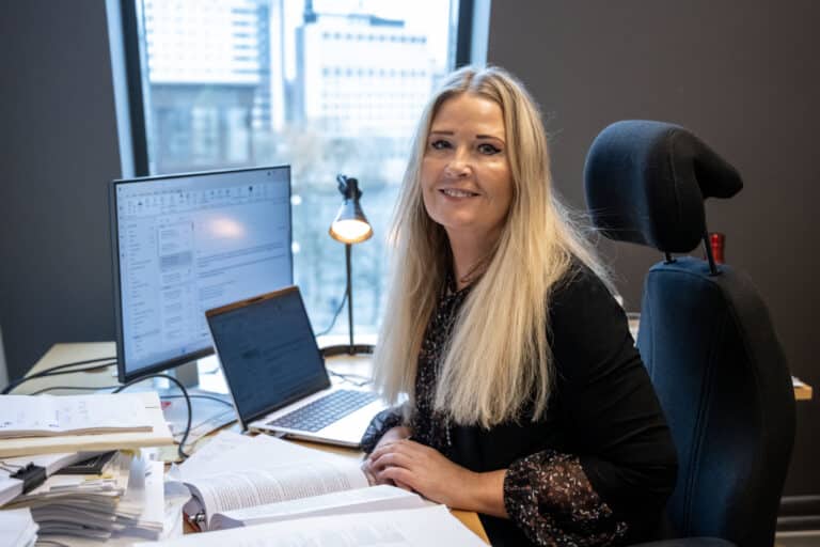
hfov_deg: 41.9
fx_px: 1070
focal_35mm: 47
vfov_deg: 28.6
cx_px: 410
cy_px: 274
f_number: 4
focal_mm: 47
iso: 3600
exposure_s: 1/500
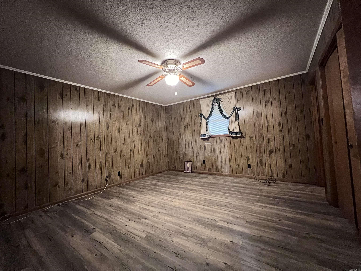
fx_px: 136
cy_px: 136
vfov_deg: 89.9
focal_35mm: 13
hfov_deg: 106.2
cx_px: 180
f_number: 1.8
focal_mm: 1.57
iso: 1600
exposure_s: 1/17
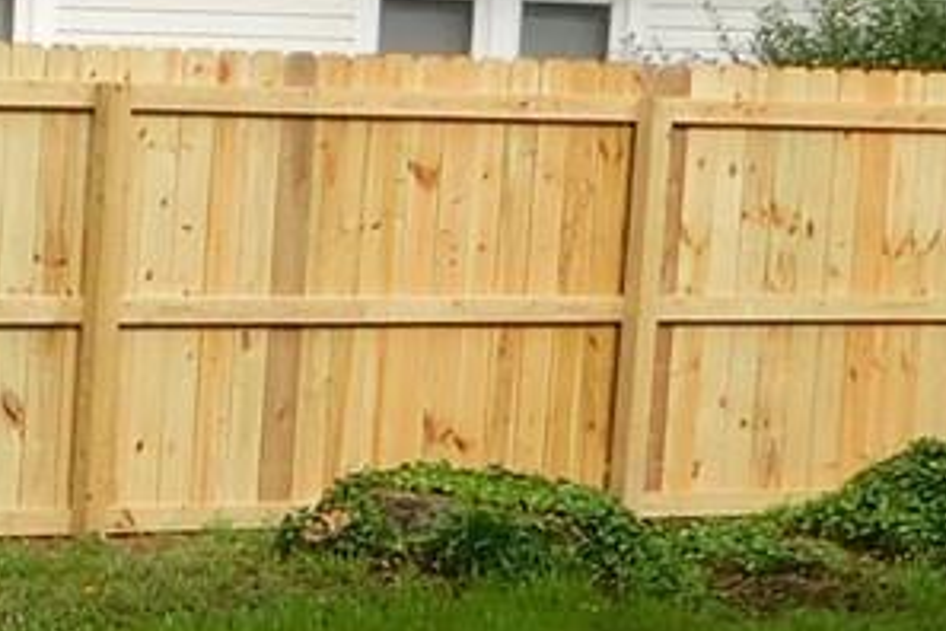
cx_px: -583
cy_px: 459
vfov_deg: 8.3
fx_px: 4335
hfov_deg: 11.8
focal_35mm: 165
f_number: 3
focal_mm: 4
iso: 125
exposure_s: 1/640
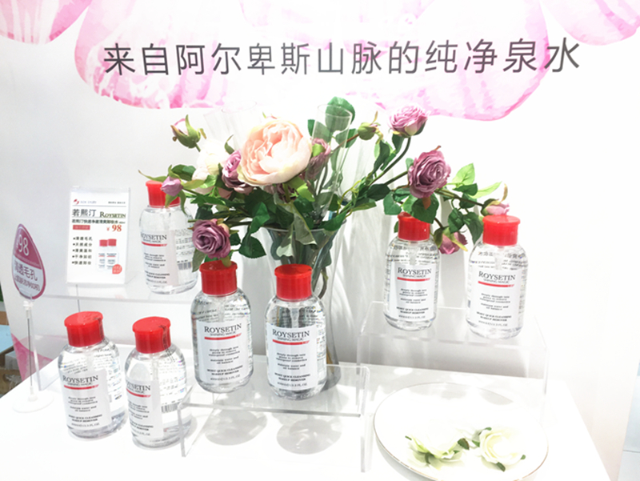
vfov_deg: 48.3
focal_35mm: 29
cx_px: 320
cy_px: 240
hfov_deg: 61.6
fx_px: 536
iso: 32
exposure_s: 1/50
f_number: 2.2
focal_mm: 4.15
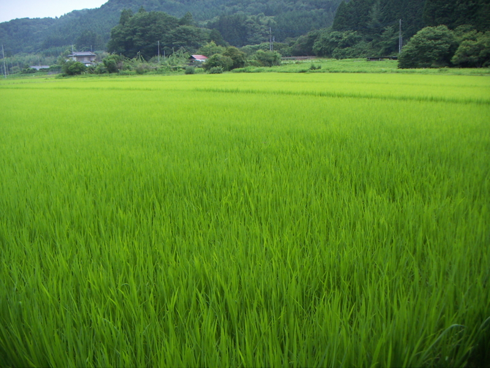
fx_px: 510
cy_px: 184
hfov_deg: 51.4
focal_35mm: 36
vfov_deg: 39.7
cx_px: 245
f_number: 2.8
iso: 50
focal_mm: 4.7
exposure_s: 1/400
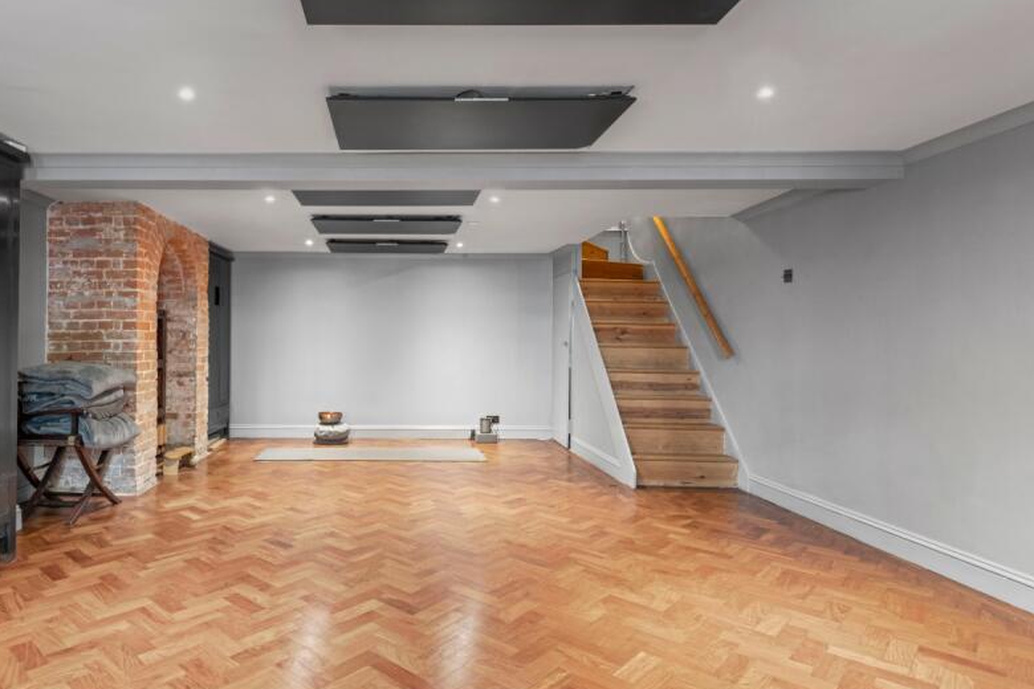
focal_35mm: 21
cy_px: 335
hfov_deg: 80.0
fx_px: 603
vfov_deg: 59.5
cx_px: 399
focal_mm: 16
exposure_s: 2
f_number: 8
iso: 1250
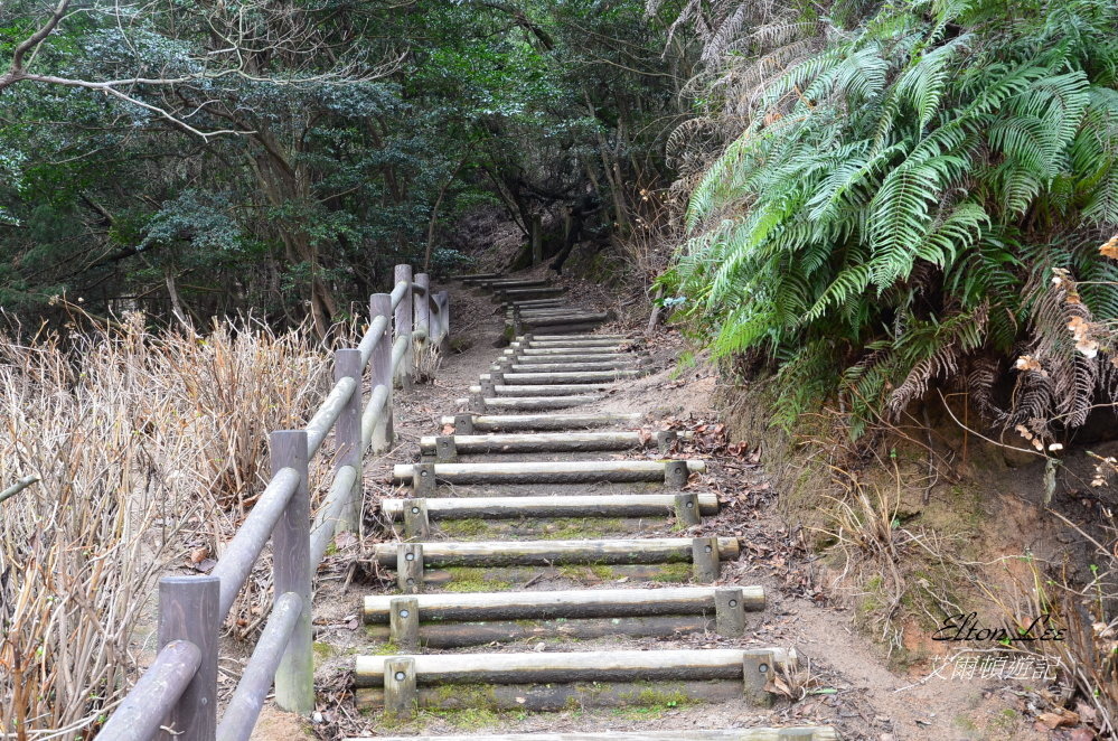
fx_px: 1162
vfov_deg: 35.4
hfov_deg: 51.4
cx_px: 559
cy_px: 370
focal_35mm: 38
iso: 400
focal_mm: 25
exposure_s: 1/40
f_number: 9
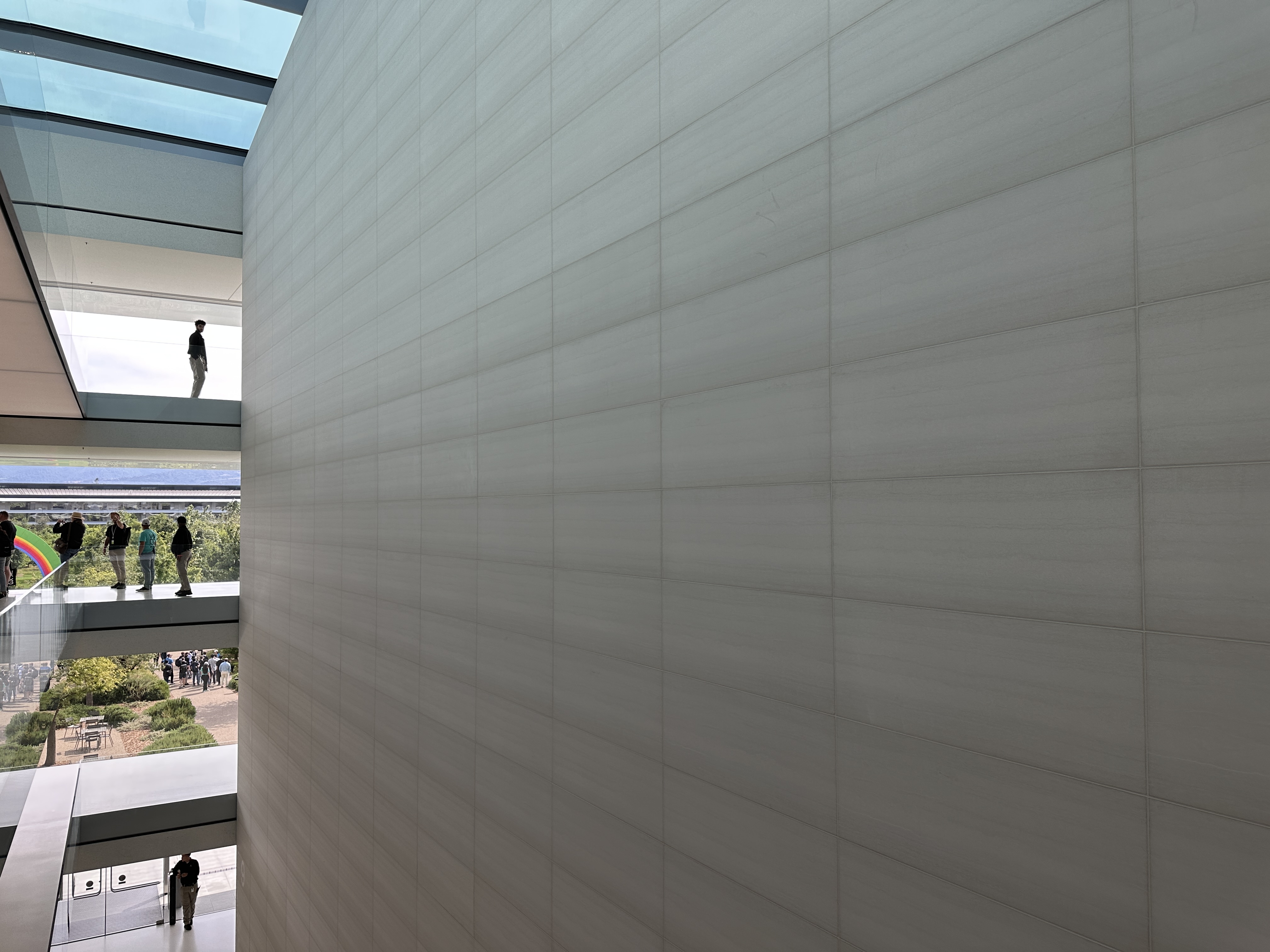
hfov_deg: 71.6
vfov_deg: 56.8
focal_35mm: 24
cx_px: 635
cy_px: 476
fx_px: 881
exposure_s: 1/756
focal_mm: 6.86
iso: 80
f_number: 1.78
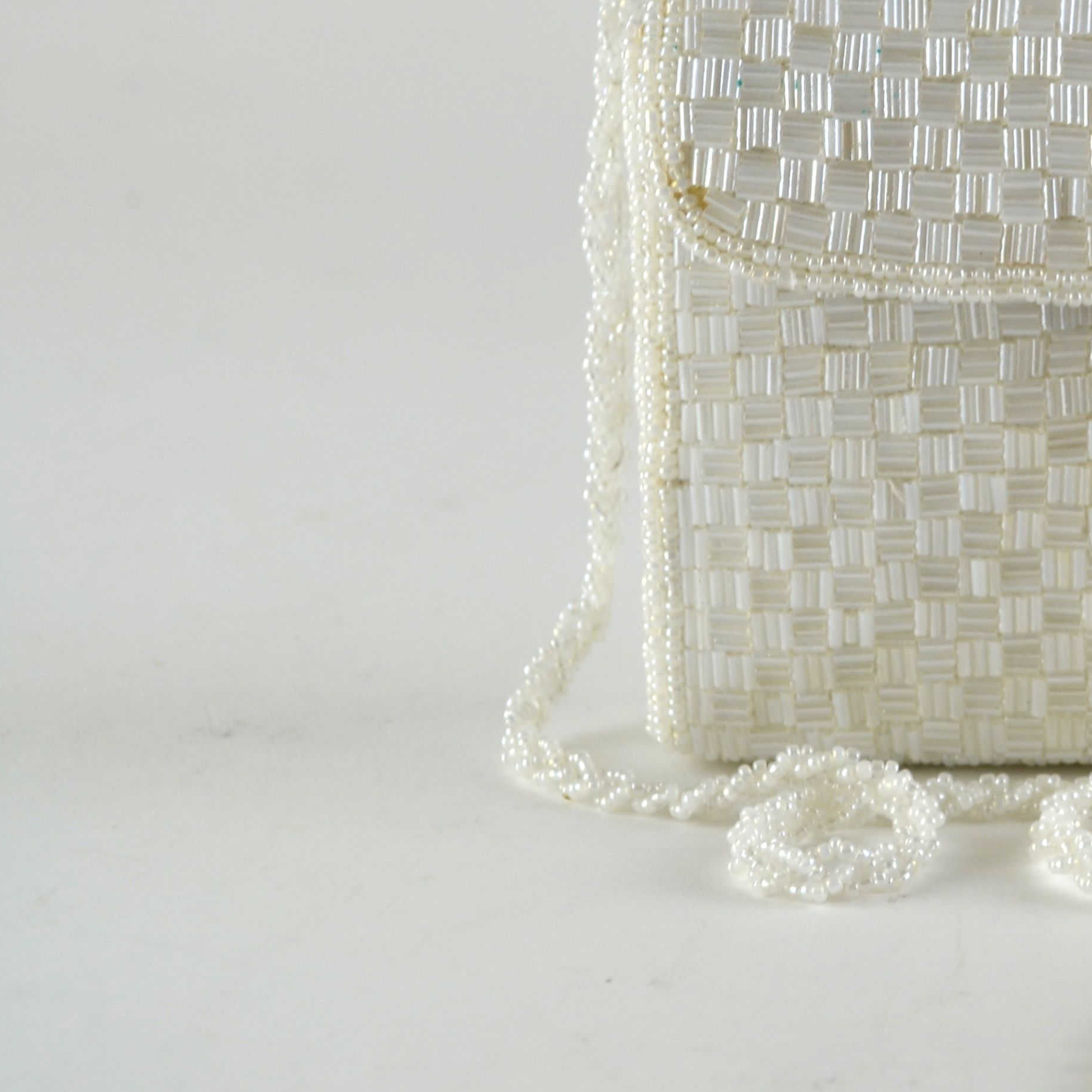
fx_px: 4319
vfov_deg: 14.4
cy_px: 441
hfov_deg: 14.1
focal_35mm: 121
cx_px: 1243
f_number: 6.3
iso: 100
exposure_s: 1/20
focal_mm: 38
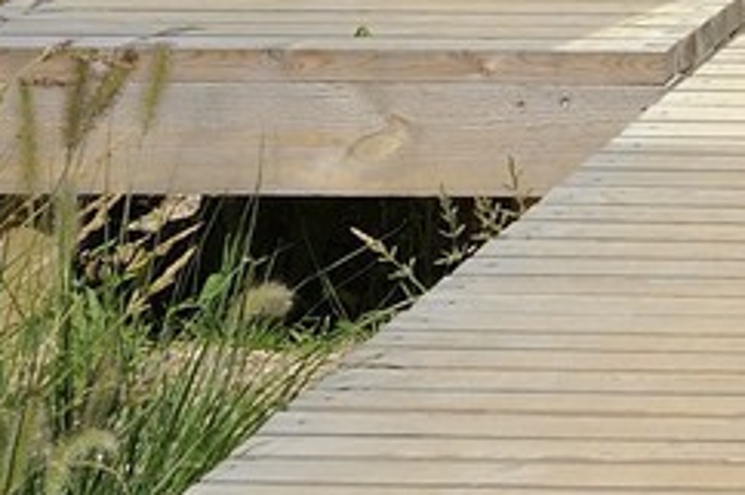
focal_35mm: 251
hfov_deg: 7.3
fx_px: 5191
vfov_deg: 5.1
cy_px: -1104
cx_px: 2177
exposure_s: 1/125
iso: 200
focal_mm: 38
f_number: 18
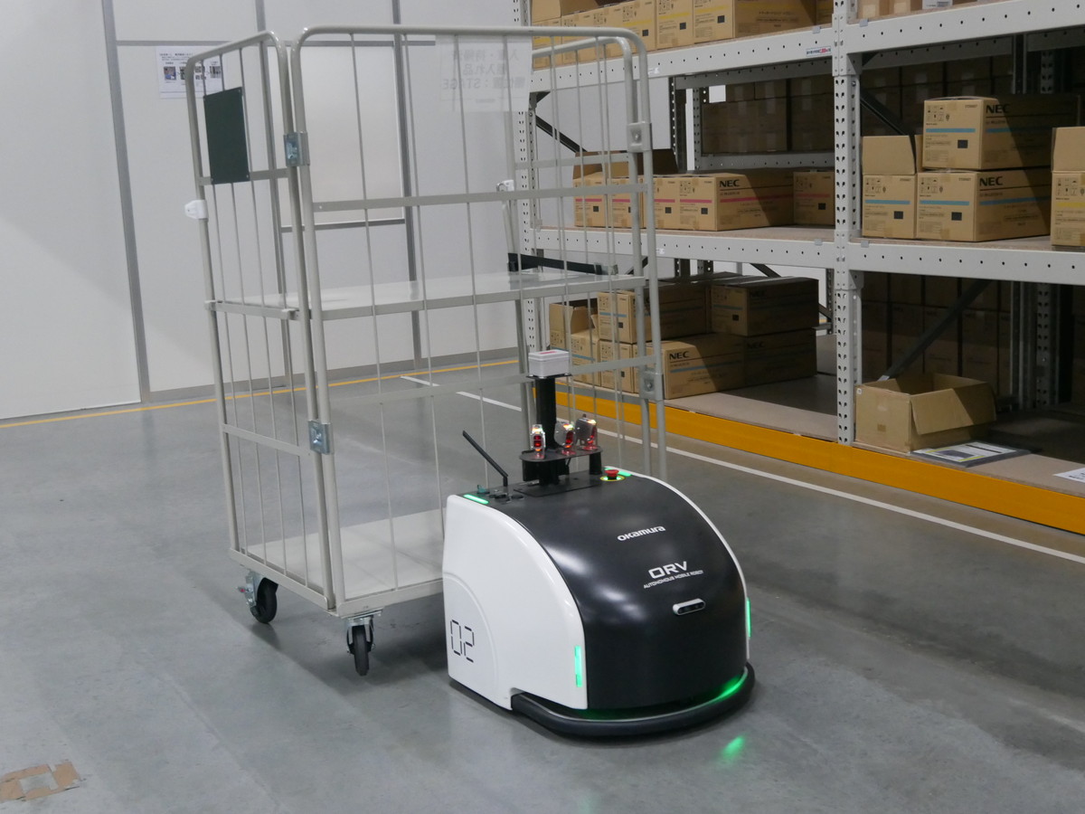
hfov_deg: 42.9
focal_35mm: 44
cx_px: 542
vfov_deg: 32.9
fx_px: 1379
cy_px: 407
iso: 2500
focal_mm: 22
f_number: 4.6
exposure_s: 1/60
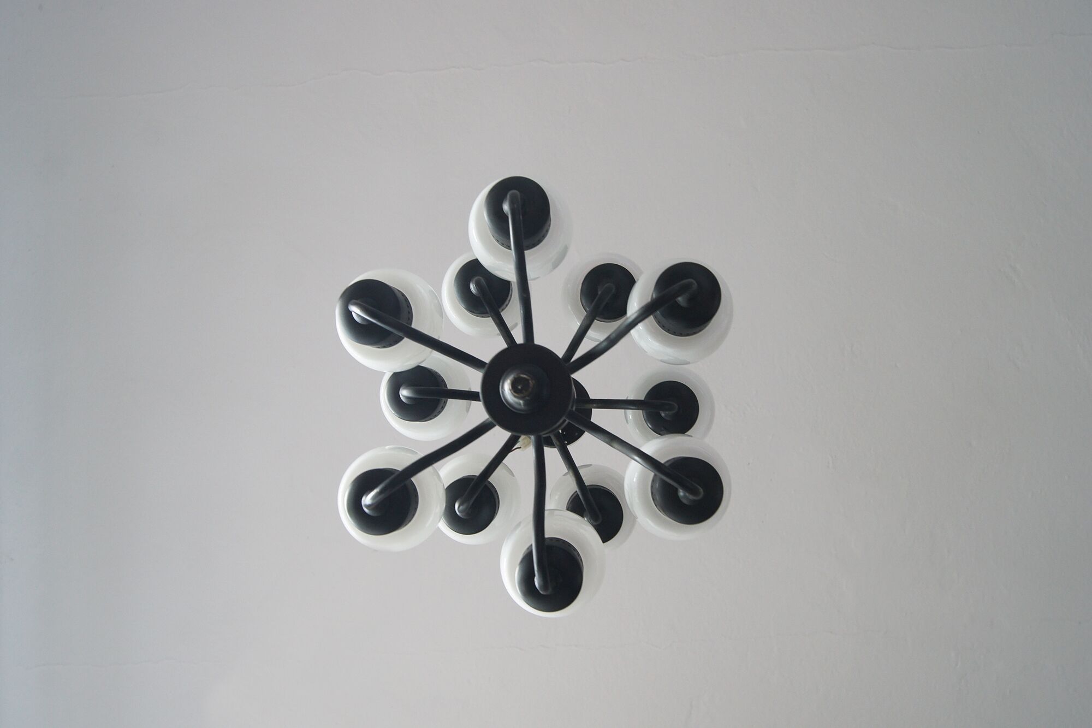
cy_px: 364
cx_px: 546
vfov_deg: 40.0
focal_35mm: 33
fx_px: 1001
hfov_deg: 57.2
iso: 400
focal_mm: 22
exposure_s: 1/25
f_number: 5.6
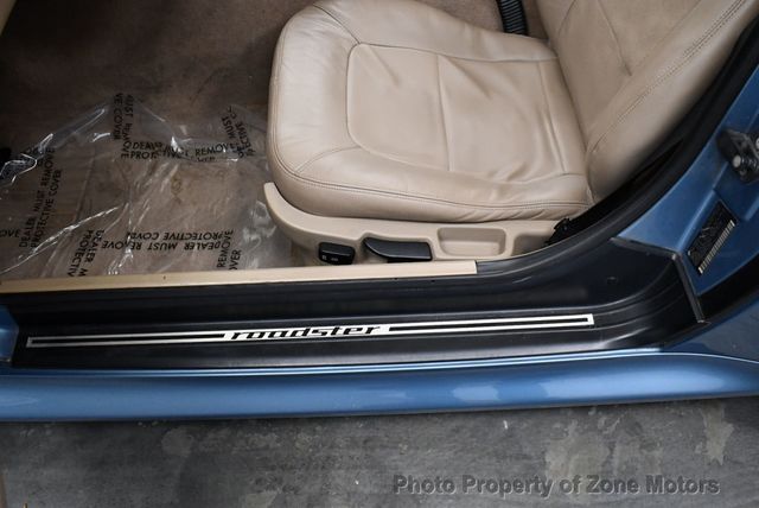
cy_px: 254
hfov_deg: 53.1
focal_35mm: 36
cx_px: 380
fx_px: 760
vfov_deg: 36.9
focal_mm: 18
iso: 1600
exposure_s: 1/125
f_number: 3.5
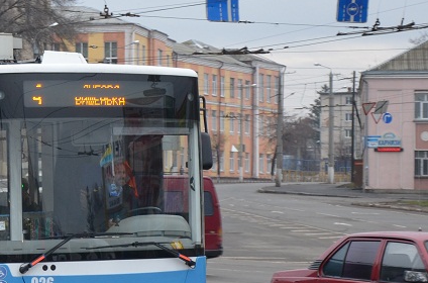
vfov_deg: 8.0
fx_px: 2015
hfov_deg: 12.0
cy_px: 132
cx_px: 6
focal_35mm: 170
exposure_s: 1/200
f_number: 4.5
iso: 400
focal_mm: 40
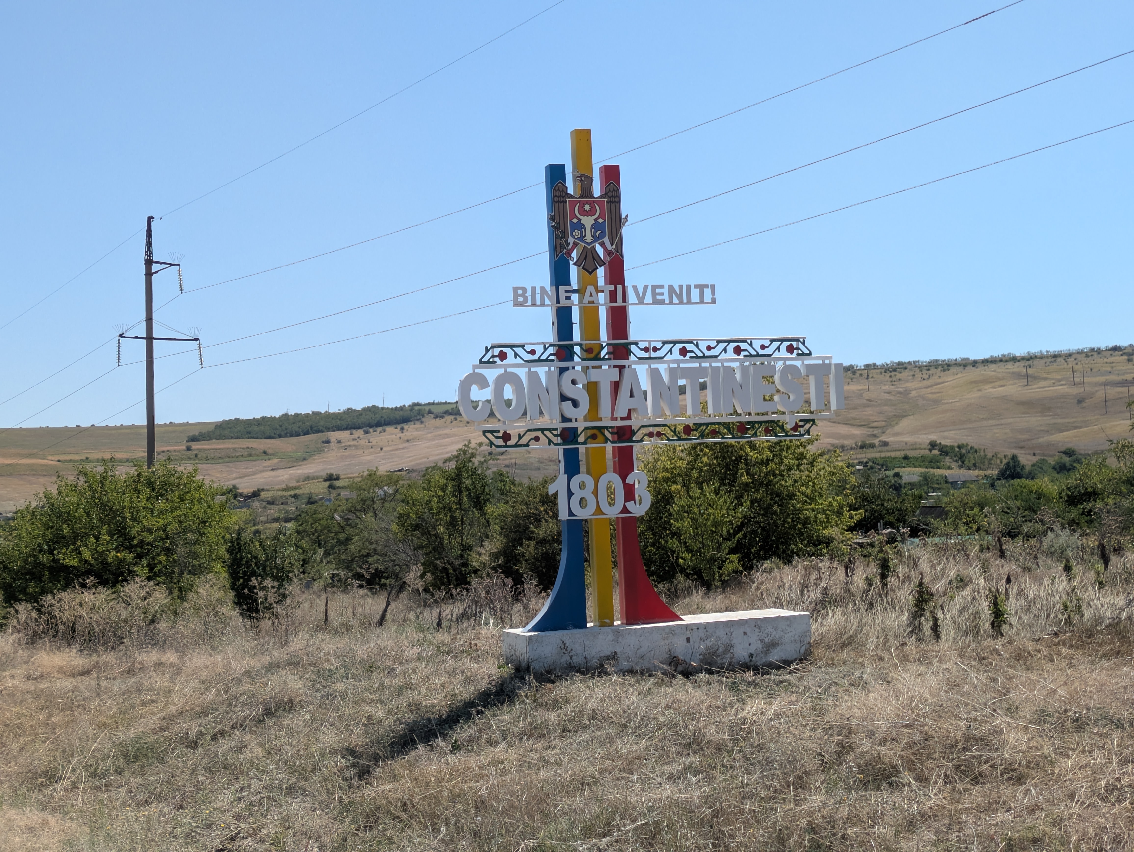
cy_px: 426
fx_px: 1671
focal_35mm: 51
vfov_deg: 28.6
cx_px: 567
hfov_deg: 37.5
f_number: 1.89
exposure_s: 1/2494
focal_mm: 5.43
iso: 54
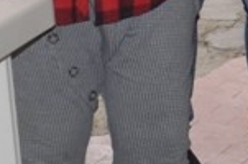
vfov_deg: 5.4
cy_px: -215
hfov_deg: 8.4
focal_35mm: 244
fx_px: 1677
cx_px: -5
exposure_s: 1/250
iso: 200
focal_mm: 24
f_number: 3.8
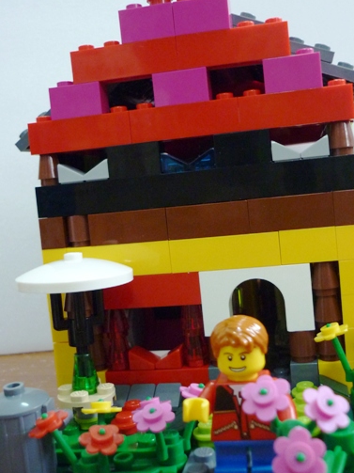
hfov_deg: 34.3
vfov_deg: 44.8
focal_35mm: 42
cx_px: 195
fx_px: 573
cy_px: 237
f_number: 2.8
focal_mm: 5.5
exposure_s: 1/10
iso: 400
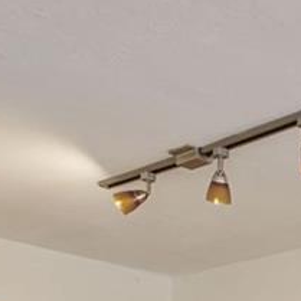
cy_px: 602
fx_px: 1023
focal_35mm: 104
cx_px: 745
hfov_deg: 12.6
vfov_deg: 14.1
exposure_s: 2
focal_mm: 16
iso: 100
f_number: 9
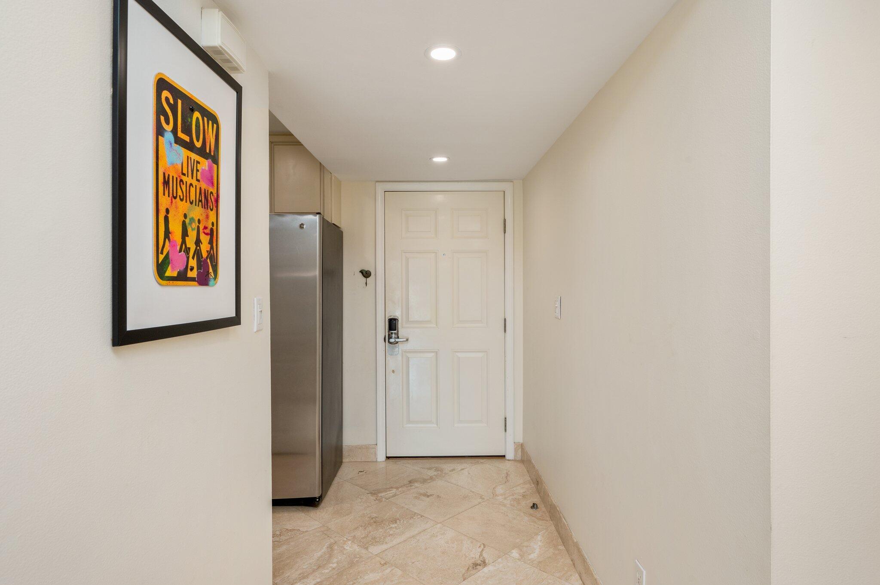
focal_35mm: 20
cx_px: 440
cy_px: 292
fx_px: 488
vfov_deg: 61.8
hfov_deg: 84.0
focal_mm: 20
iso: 320
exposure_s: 1/30
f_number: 9
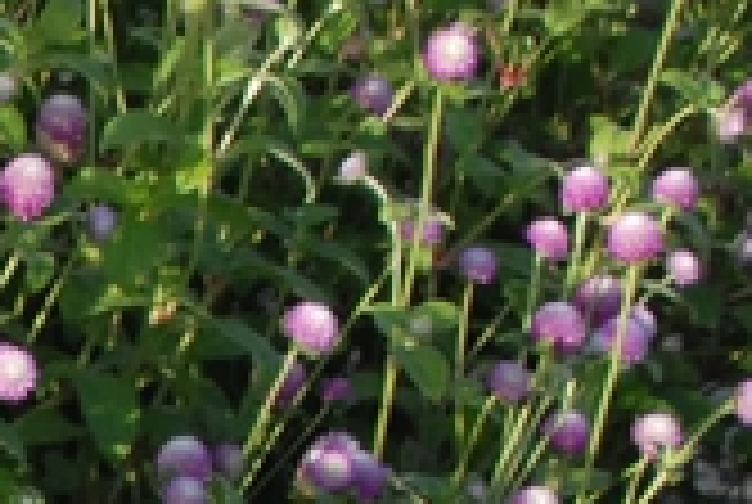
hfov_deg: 7.4
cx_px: -1063
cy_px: 817
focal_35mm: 258
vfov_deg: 5.3
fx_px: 5399
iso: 400
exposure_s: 1/250
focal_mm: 28
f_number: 8
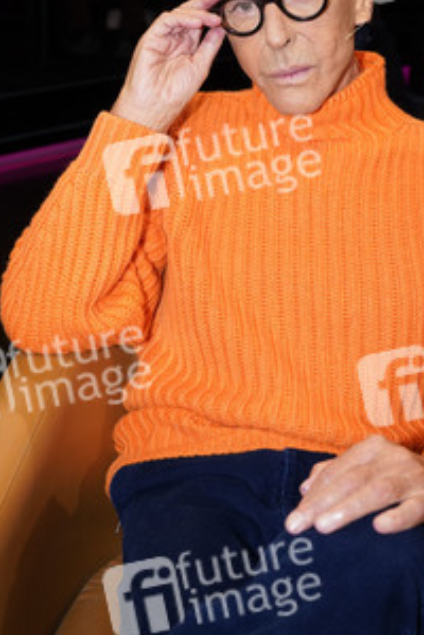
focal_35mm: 44
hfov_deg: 30.3
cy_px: 271
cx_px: 273
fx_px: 777
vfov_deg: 44.4
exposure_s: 1/125
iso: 1600
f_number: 4.5
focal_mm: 33
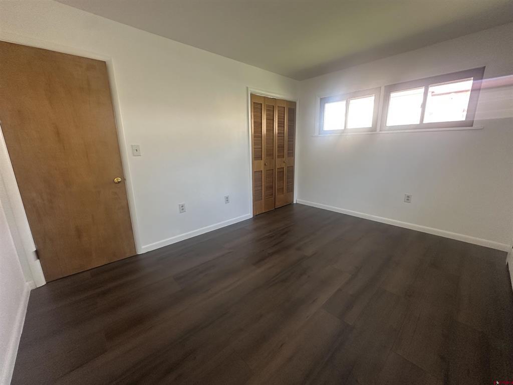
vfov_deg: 85.7
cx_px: 256
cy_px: 192
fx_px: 207
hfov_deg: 102.1
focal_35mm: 14
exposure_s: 1/99
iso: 200
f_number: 2.2
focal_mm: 2.22
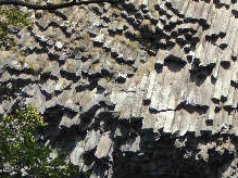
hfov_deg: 10.8
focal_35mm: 179
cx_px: 291
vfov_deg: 8.2
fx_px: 1230
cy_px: -29
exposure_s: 1/400
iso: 100
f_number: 4
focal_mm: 8.4
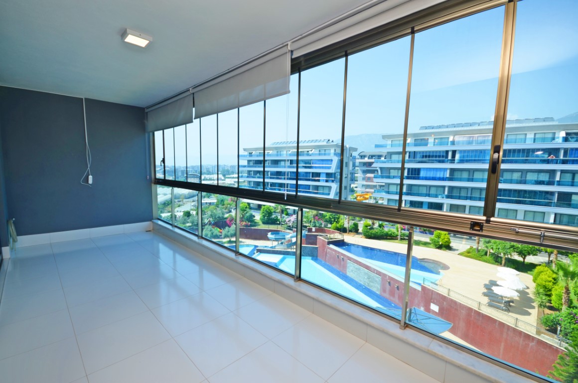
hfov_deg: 100.5
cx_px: 289
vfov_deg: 77.1
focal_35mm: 15
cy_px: 192
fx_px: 240
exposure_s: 1/125
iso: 100
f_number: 5.6
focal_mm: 10
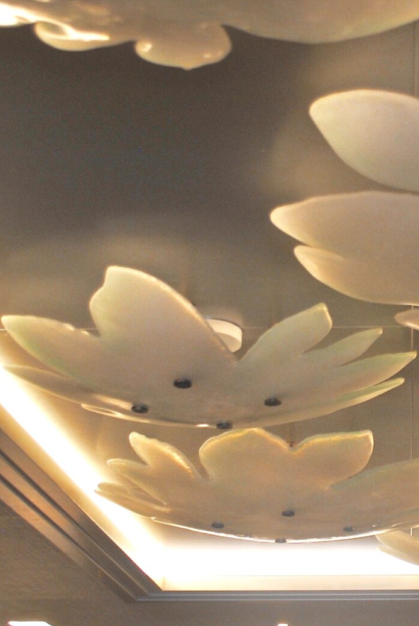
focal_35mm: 74
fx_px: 1288
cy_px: 373
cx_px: 429
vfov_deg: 27.3
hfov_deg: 18.0
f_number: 3.8
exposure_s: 1/60
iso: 200
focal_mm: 20
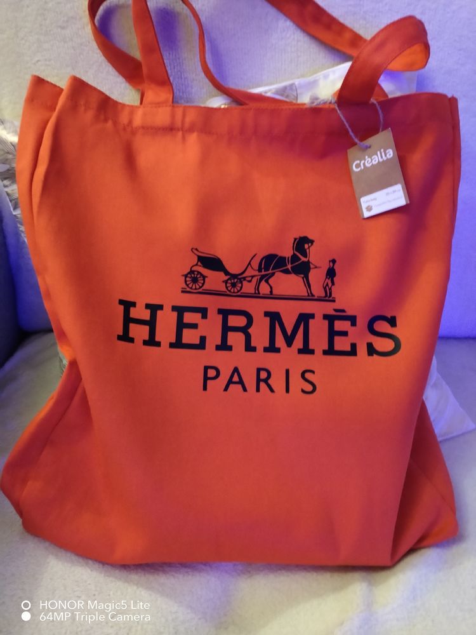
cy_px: 318
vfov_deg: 61.7
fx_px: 532
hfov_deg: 48.2
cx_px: 238
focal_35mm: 29
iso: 3408
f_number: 1.8
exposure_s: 1/14.3
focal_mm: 4.75
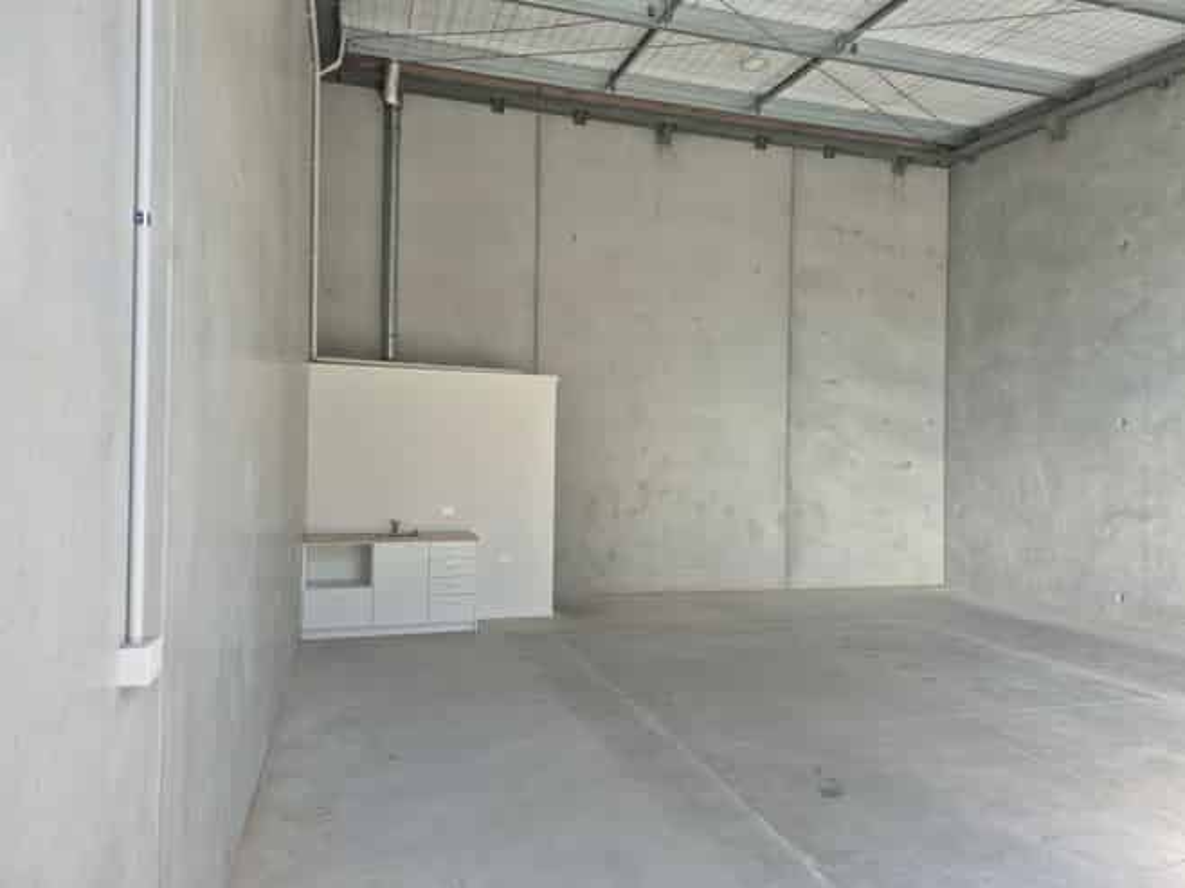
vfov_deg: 58.8
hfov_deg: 73.9
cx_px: 592
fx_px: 787
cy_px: 444
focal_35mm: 23
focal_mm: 5.4
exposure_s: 1/180
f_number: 1.8
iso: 125
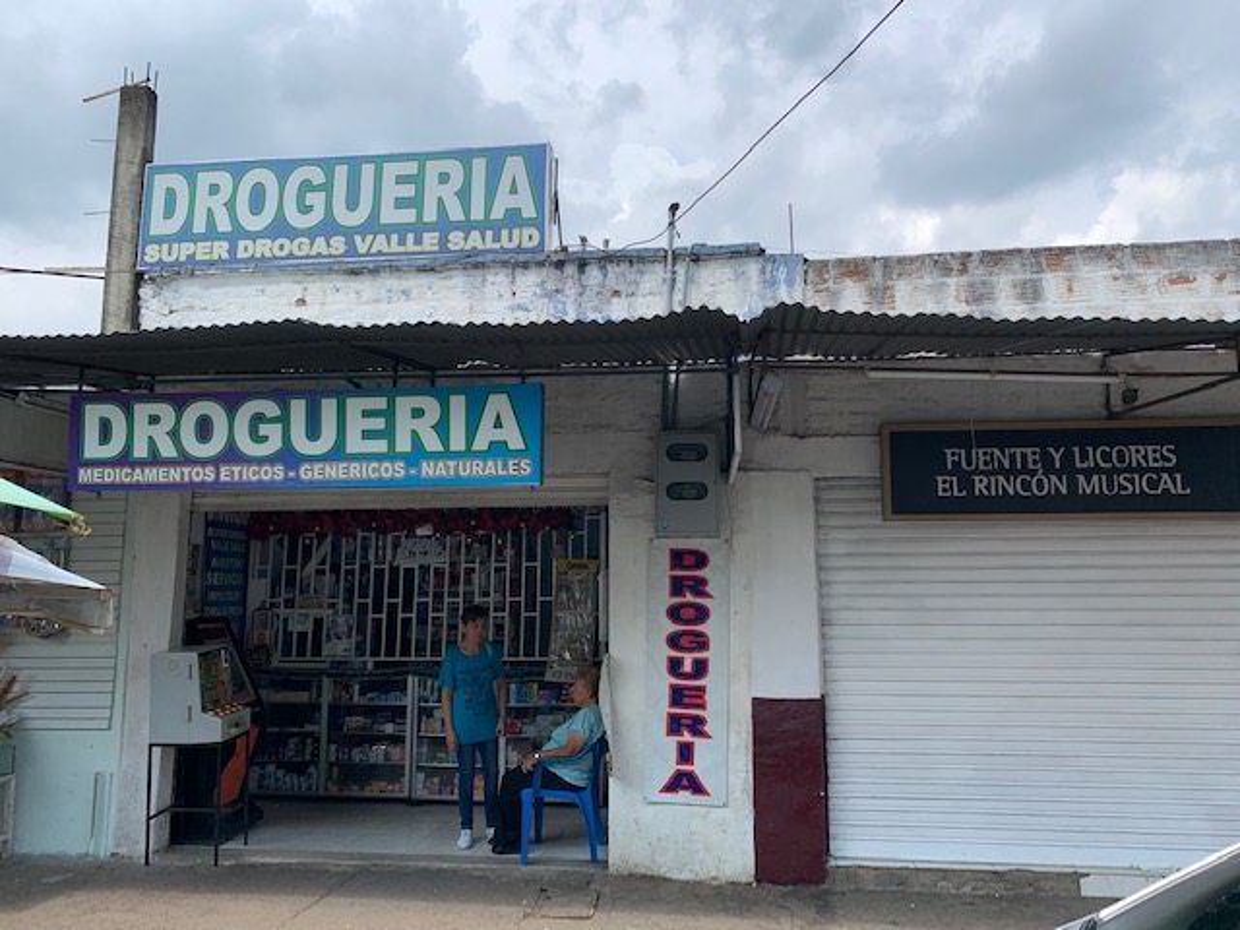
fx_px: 931
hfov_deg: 67.3
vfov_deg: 53.1
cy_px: 465
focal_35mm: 26
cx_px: 620
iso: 25
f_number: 1.8
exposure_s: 1/2364
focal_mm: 4.25
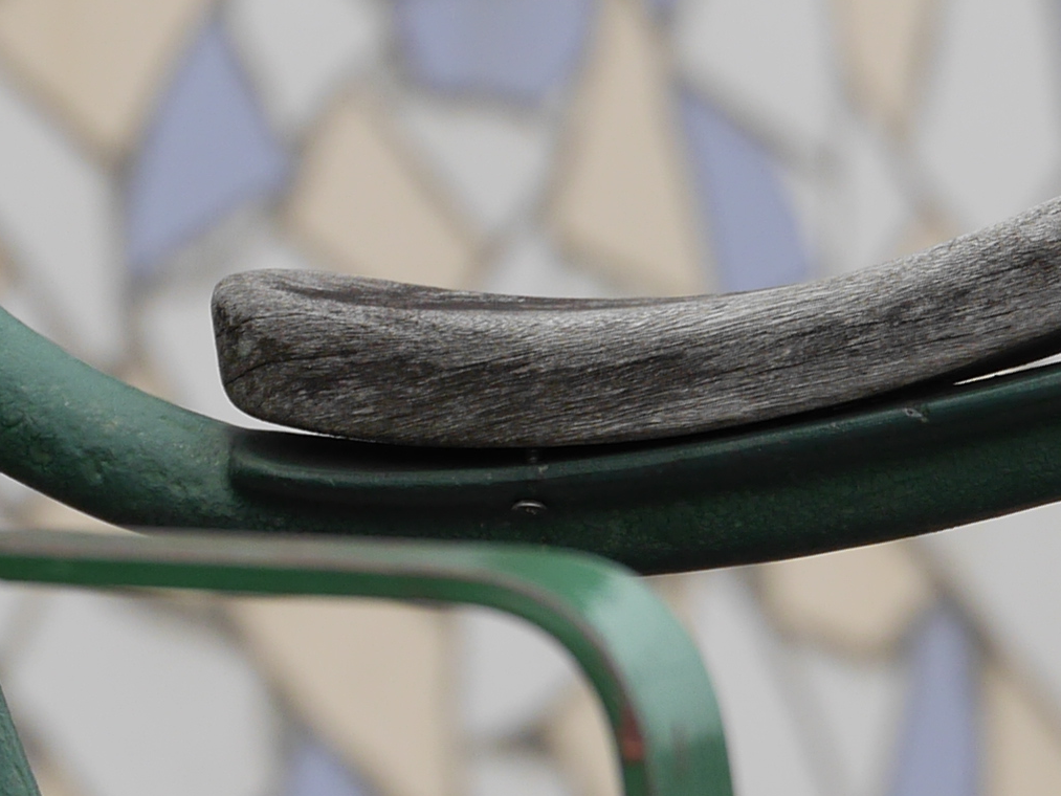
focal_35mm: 910
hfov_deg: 2.2
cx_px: 265
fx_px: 27895
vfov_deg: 1.6
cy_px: 56
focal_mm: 100
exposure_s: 1/1600
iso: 200
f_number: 4
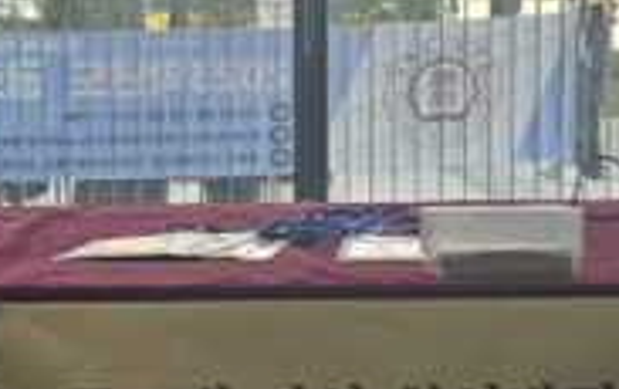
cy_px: 313
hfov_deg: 19.7
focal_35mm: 105
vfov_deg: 12.5
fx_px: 1774
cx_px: 203
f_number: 1.7
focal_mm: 6.3
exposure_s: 1/182
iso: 25
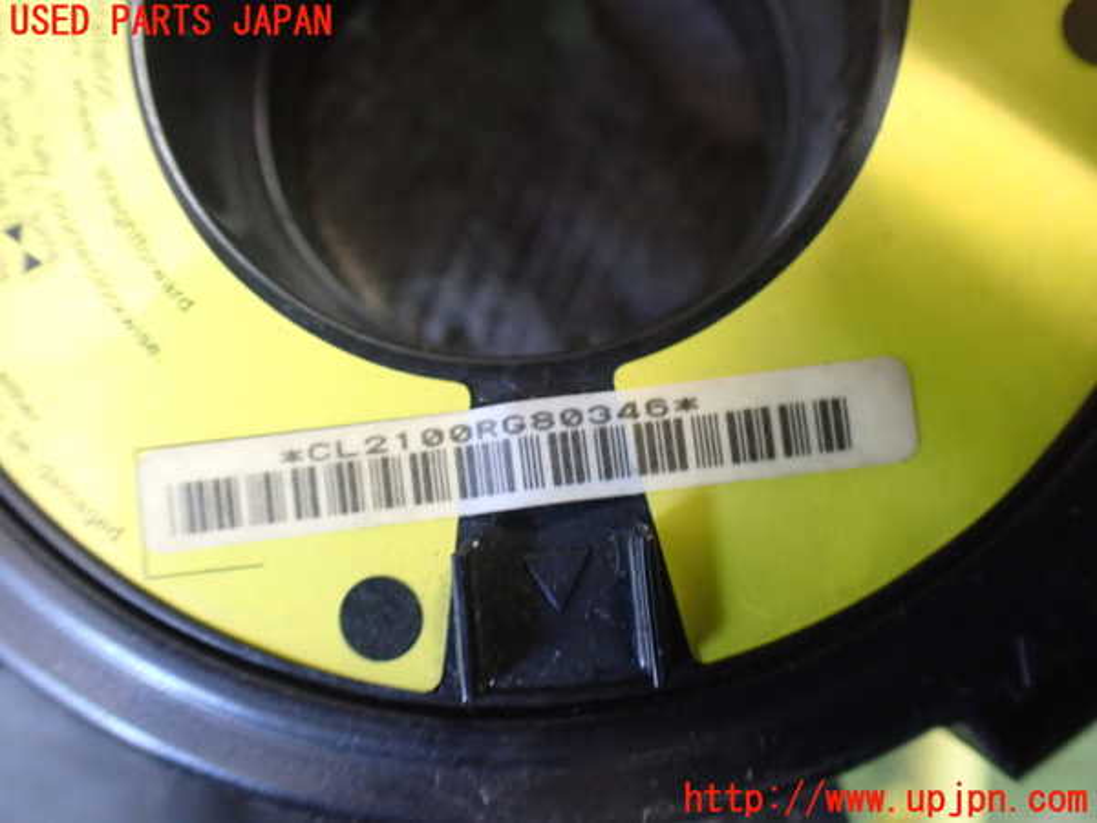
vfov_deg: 46.8
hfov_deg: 60.0
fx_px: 951
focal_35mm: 30
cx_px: 548
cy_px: 412
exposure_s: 1/30
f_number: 2.3
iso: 800
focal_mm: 5.4
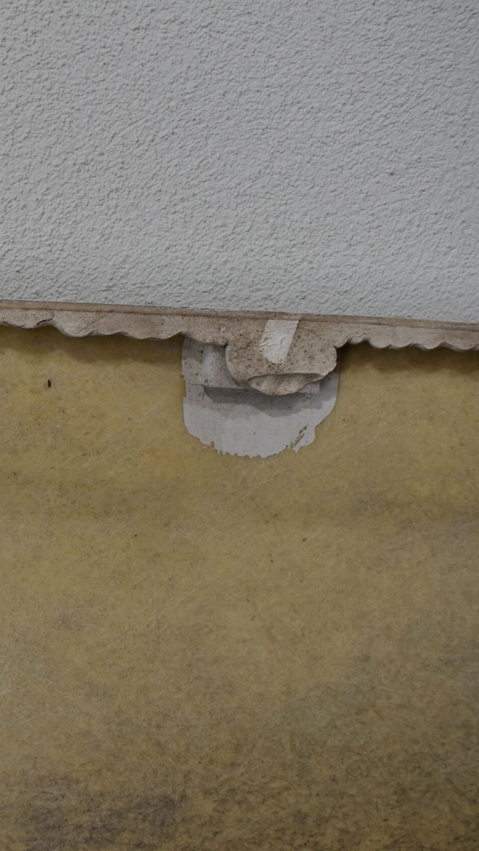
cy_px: 427
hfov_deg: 17.0
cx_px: -140
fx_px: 1512
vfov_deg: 31.4
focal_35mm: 67
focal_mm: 28
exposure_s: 1/160
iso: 200
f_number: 5.6
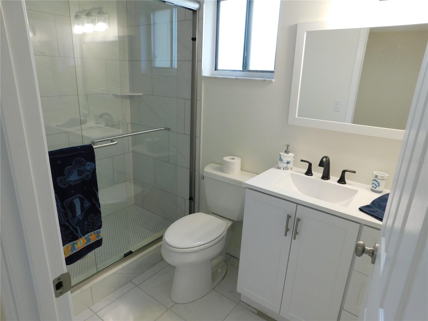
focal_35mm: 23
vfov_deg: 58.9
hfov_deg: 73.9
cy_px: 160
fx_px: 284
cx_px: 214
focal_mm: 4
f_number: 3
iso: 125
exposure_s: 1/60
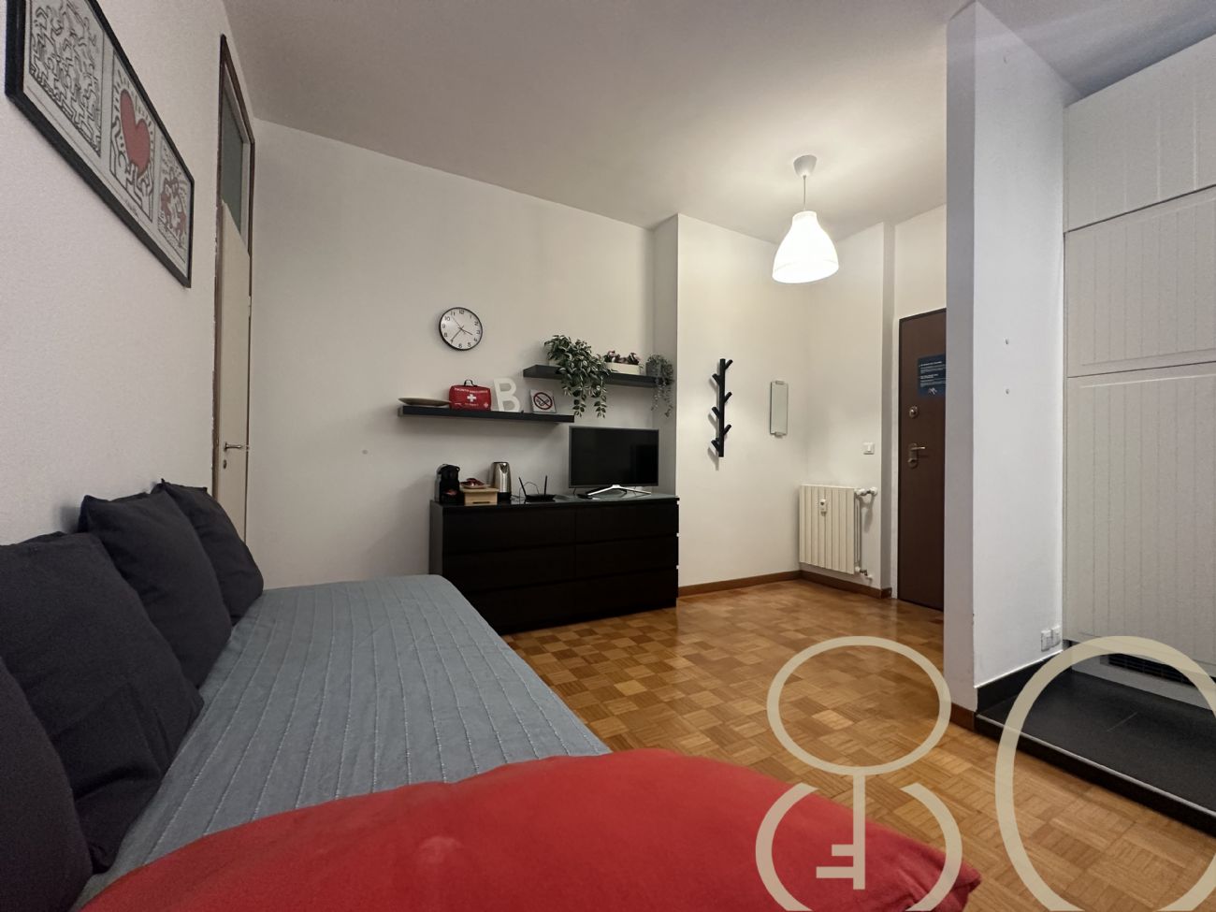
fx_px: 492
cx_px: 608
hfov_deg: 102.1
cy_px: 456
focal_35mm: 14
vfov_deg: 85.7
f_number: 2.2
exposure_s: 1/50
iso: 320
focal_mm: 2.22
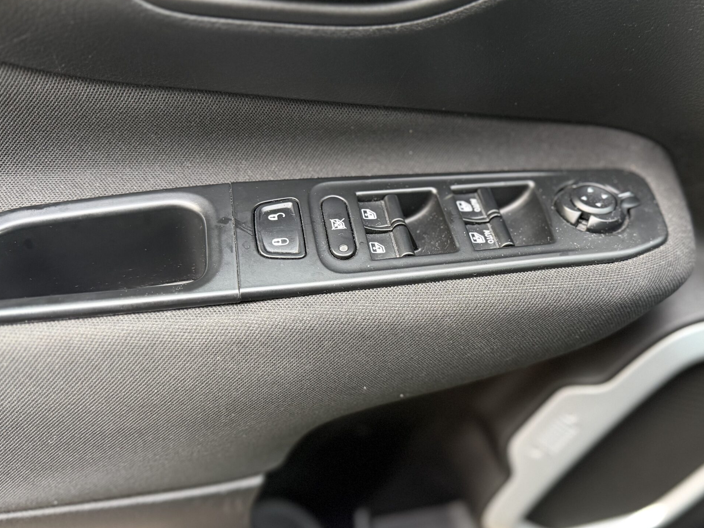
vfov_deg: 44.1
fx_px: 651
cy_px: 277
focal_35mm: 32
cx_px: 412
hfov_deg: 56.5
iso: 400
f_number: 1.78
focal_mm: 6.76
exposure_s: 1/60
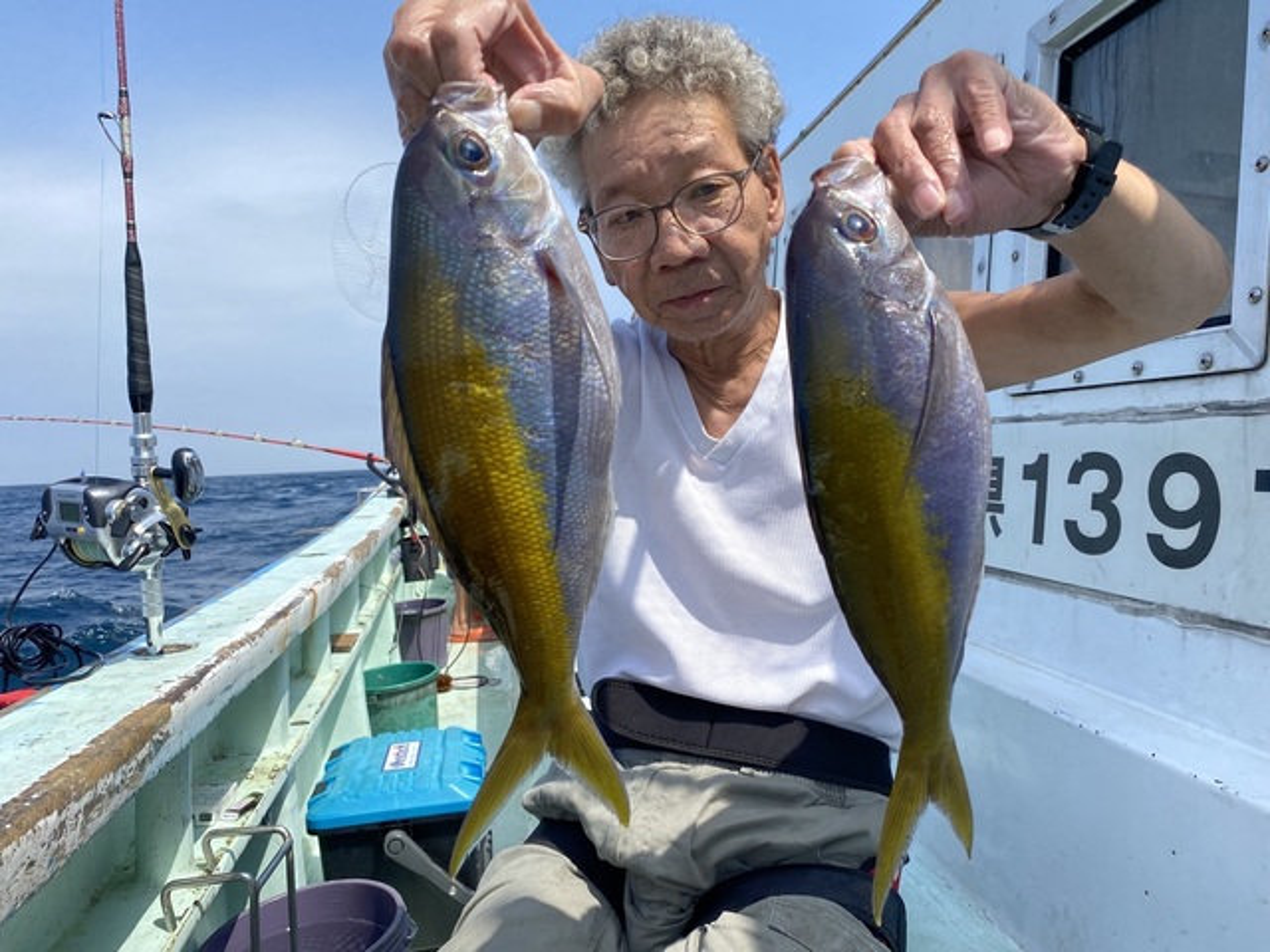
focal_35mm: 26
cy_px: 476
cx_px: 635
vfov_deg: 53.1
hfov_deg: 67.3
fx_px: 954
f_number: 1.8
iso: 32
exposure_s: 1/2315
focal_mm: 4.25
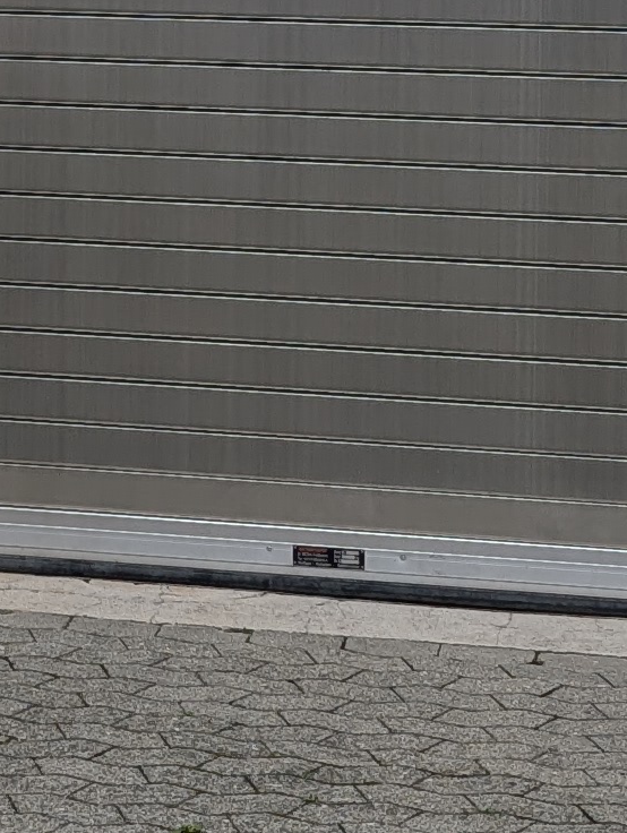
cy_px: -53
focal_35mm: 133
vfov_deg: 14.5
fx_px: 3205
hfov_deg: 11.0
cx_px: -131
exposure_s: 1/373
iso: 20
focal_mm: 6.9
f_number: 1.68
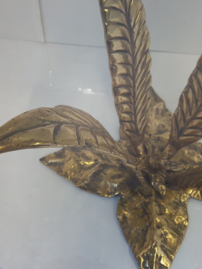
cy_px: 135
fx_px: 272
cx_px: 79
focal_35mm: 35
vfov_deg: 52.6
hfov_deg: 40.5
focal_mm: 4.2
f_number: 1.7
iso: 160
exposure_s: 1/33
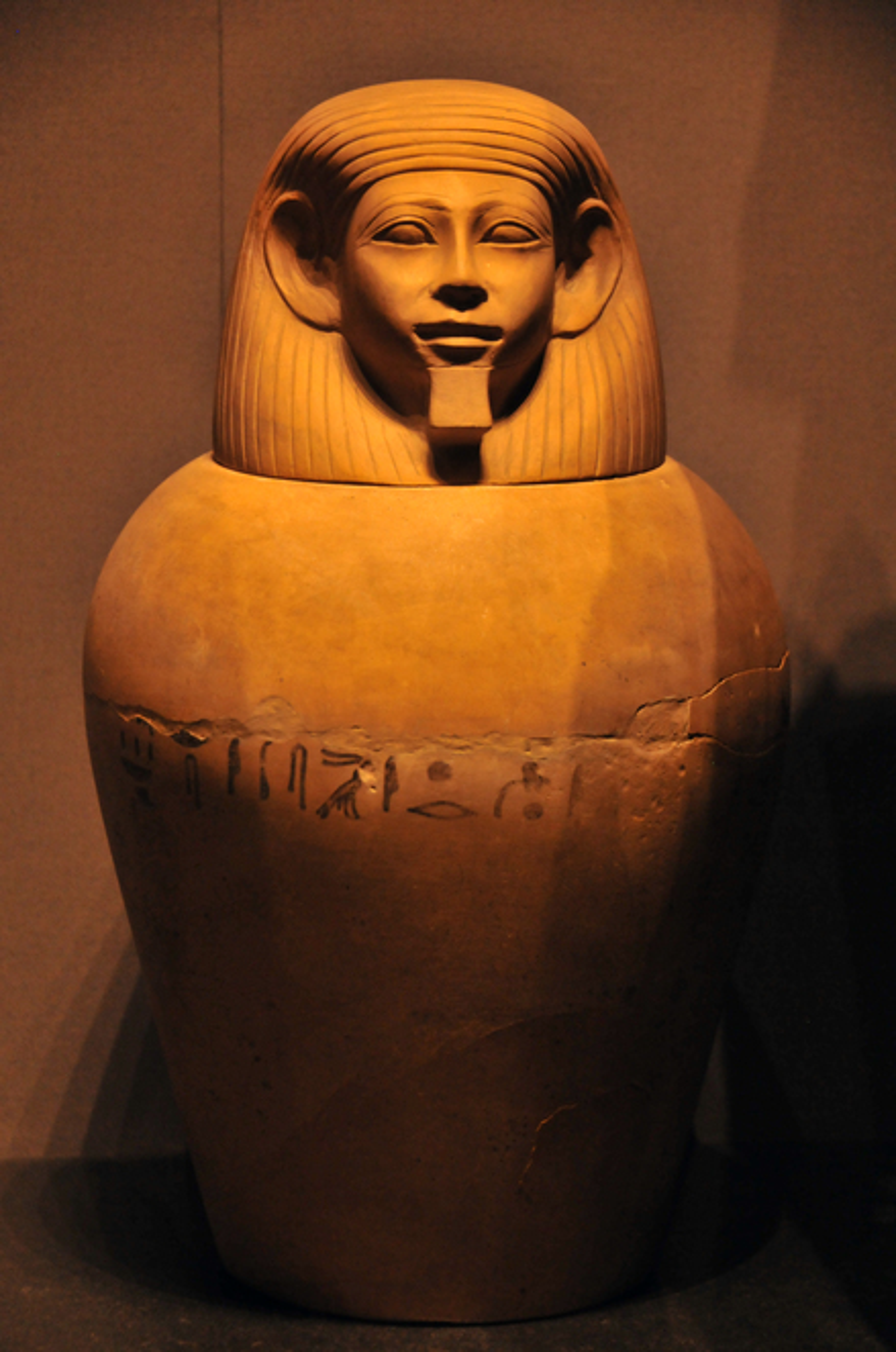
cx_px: 448
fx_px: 4384
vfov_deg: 17.5
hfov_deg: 11.7
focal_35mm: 117
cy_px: 676
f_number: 5.3
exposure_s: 1/25
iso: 1250
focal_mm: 78
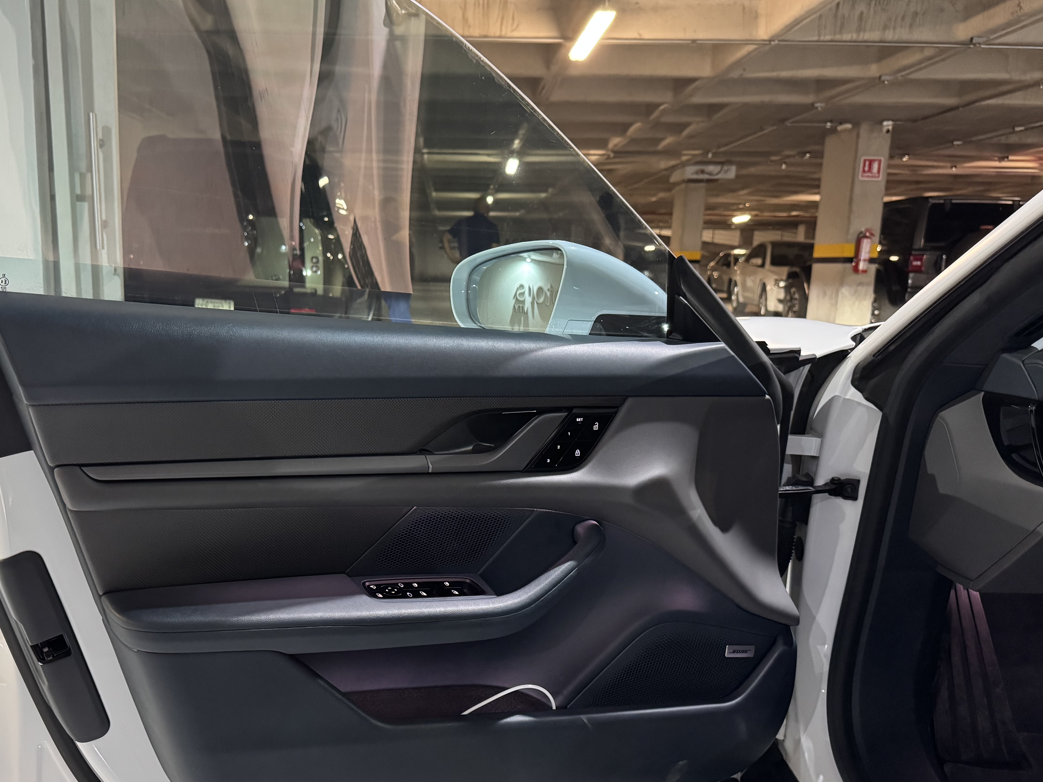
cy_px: 450
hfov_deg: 57.8
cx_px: 407
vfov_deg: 45.3
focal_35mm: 31
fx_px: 934
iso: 800
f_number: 1.78
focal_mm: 6.76
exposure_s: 1/40
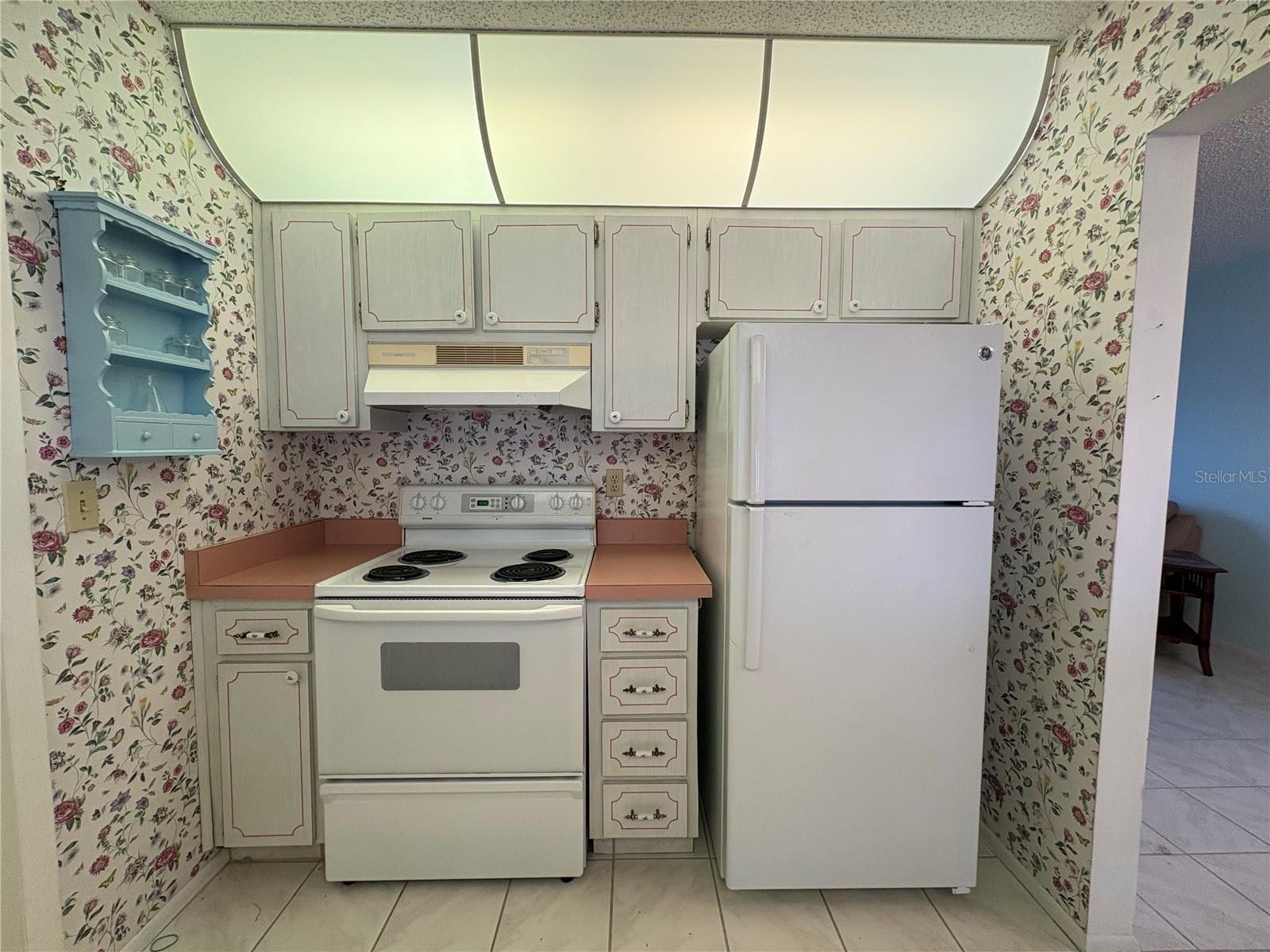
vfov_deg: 85.7
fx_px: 514
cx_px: 635
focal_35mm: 14
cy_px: 476
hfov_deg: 102.1
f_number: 2.2
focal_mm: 2.22
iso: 200
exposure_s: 1/120
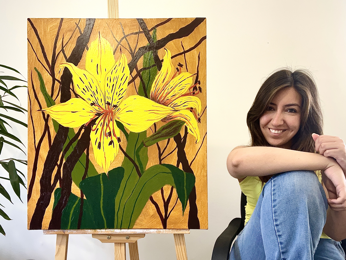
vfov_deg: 58.9
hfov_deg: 73.9
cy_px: 130
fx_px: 230
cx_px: 173
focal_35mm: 23
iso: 100
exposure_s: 1/60
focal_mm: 2.71
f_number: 2.2
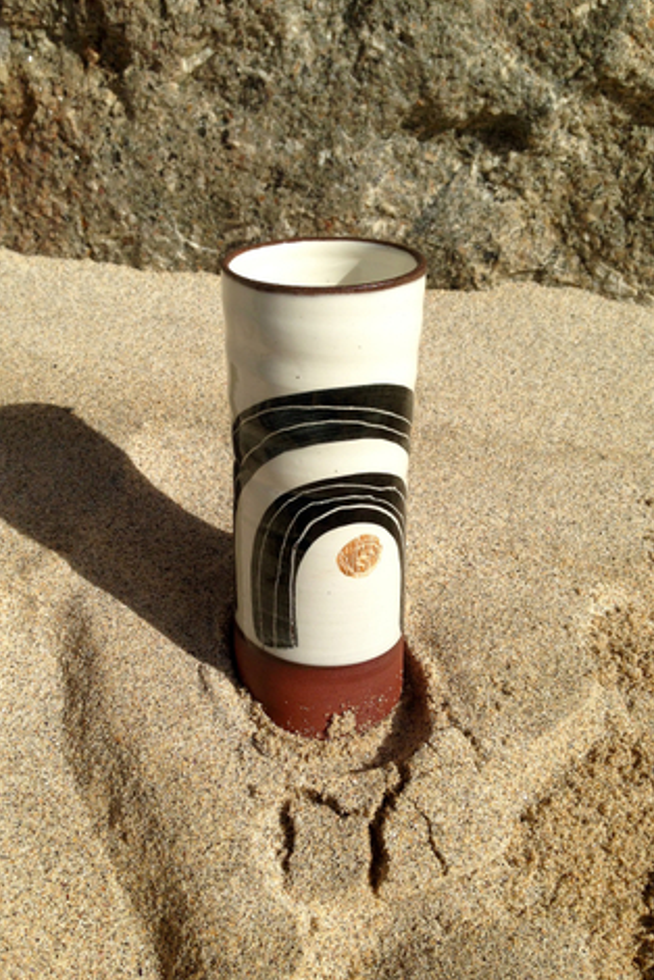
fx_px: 954
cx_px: 315
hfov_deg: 37.8
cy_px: 495
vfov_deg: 54.4
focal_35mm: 35
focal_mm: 4.12
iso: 50
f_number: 2.4
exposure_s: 1/3195
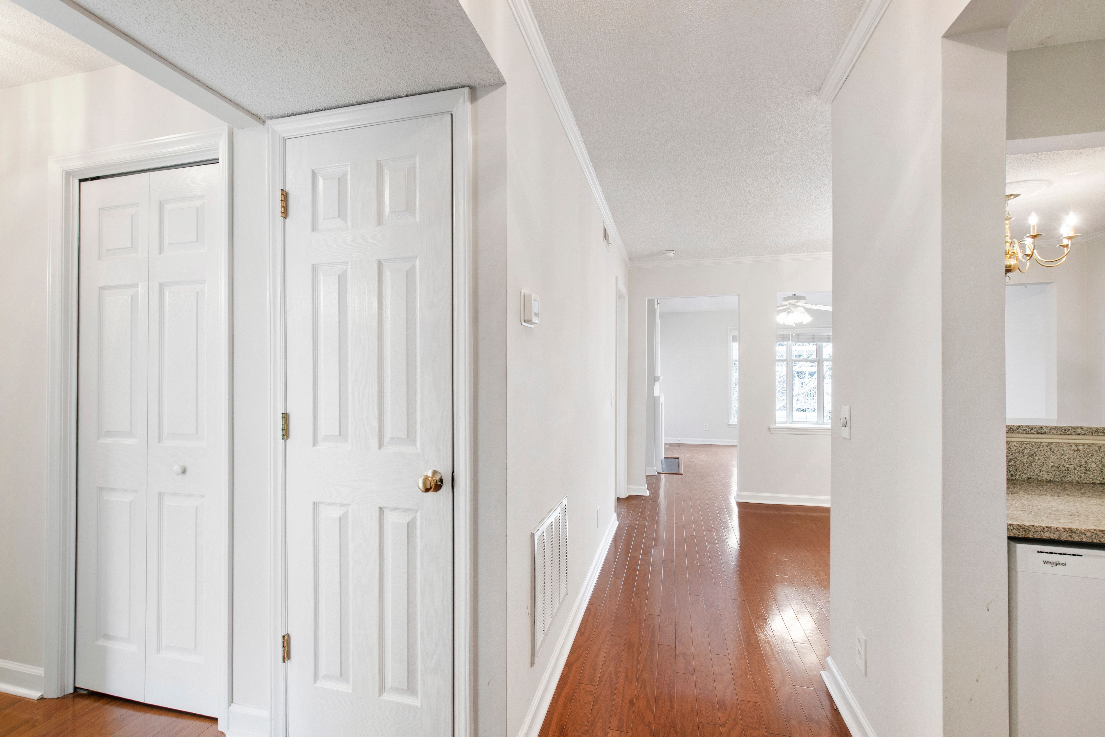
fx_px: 460
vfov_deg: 77.3
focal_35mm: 15
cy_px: 368
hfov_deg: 100.4
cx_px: 552
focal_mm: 10
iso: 100
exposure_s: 1.3
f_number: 8
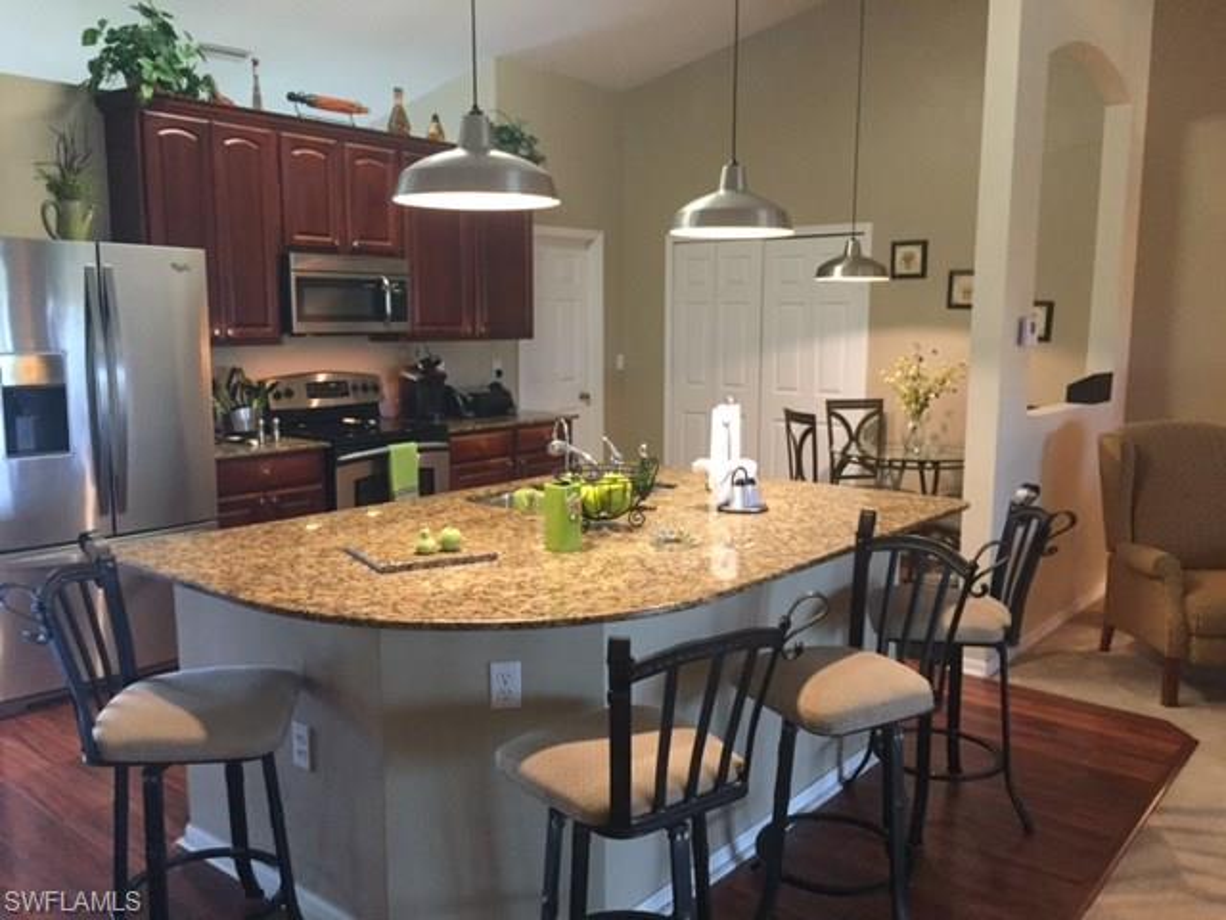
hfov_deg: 61.7
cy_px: 460
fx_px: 1027
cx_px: 613
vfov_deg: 48.2
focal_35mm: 29
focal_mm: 4.15
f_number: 2.2
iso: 250
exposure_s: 1/30
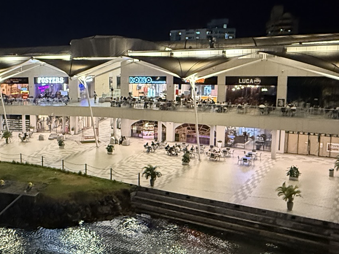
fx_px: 402
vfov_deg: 35.1
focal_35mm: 41
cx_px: 59
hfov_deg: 43.2
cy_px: 117
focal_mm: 2.22
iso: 1250
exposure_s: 1/60
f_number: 2.2
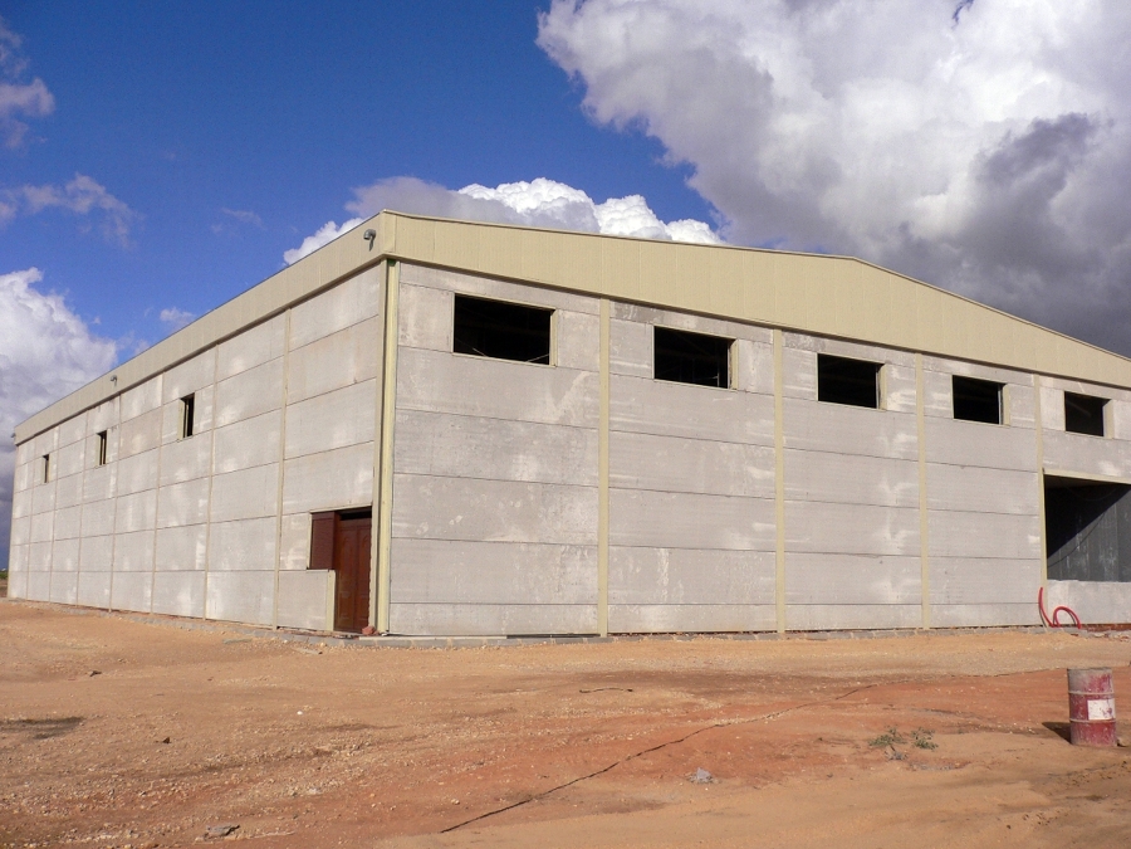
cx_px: 566
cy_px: 424
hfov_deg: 52.6
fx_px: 1144
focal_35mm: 35
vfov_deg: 40.7
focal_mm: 5.8
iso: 80
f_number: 5.6
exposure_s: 1/1000
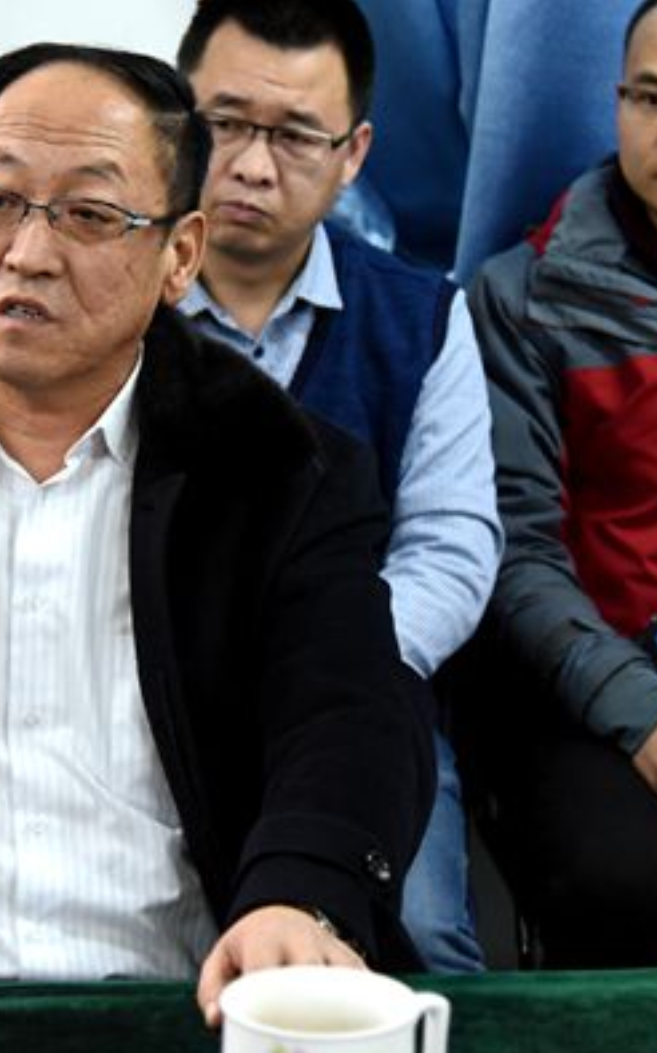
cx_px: 37
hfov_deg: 14.3
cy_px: 532
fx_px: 2580
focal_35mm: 90
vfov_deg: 23.0
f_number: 4
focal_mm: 58
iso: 2500
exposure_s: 1/60
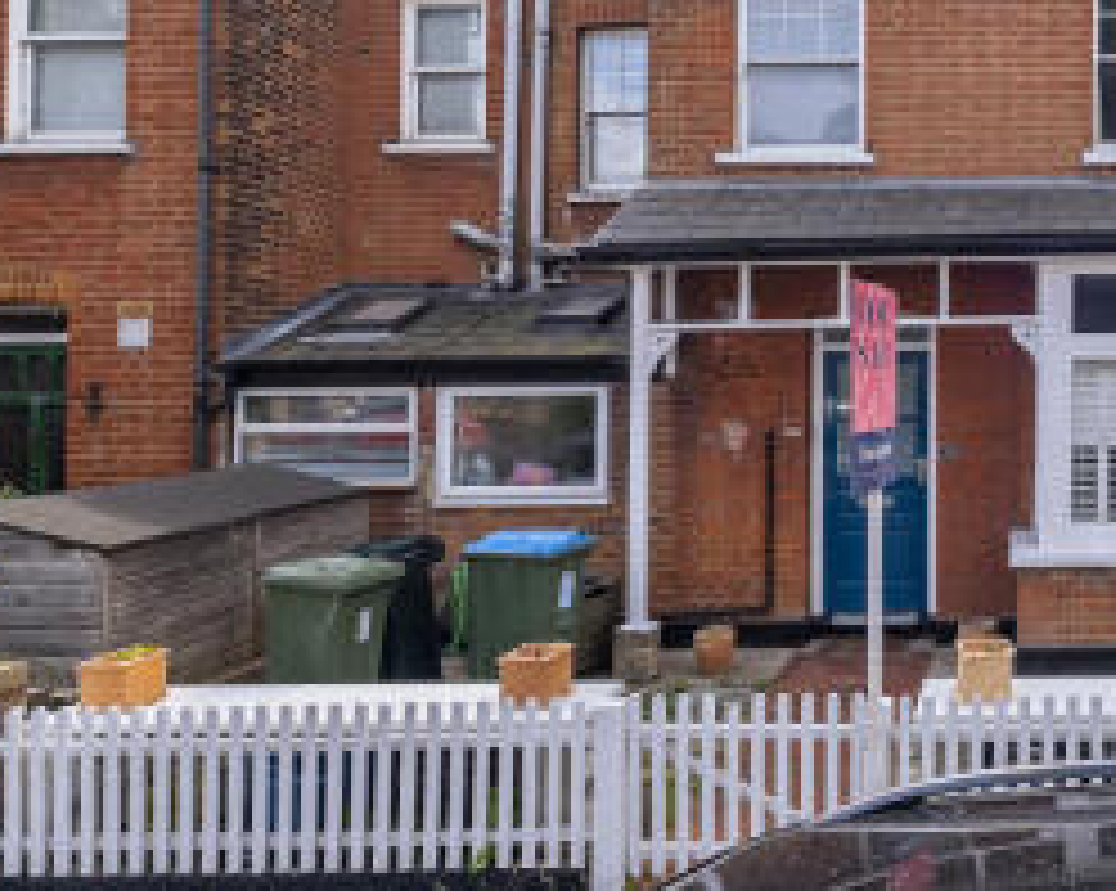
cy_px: 241
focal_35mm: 27
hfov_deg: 55.5
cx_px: 1006
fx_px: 891
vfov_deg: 51.2
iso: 500
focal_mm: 10
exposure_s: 1/680
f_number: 8
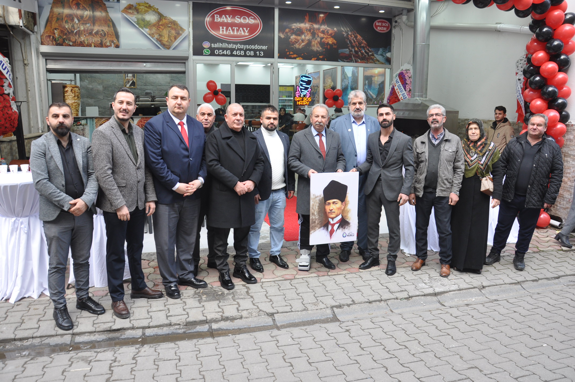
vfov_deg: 47.8
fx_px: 431
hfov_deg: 67.4
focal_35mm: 27
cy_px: 191
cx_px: 288
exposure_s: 1/125
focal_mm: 18
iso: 360
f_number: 5.6
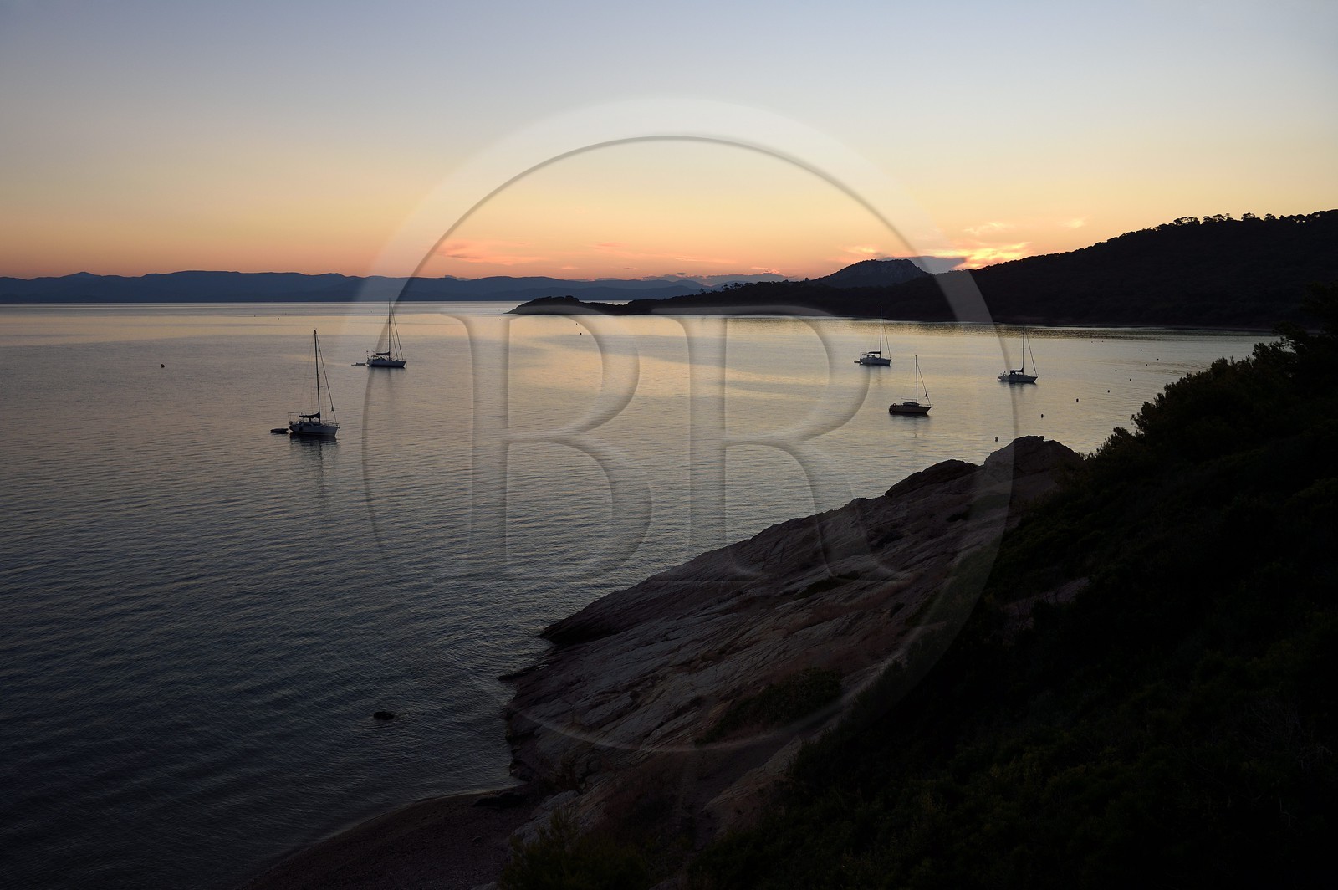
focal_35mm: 32
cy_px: 445
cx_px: 669
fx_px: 1188
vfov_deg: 41.0
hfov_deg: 58.8
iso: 400
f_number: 8
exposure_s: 1/125
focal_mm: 32
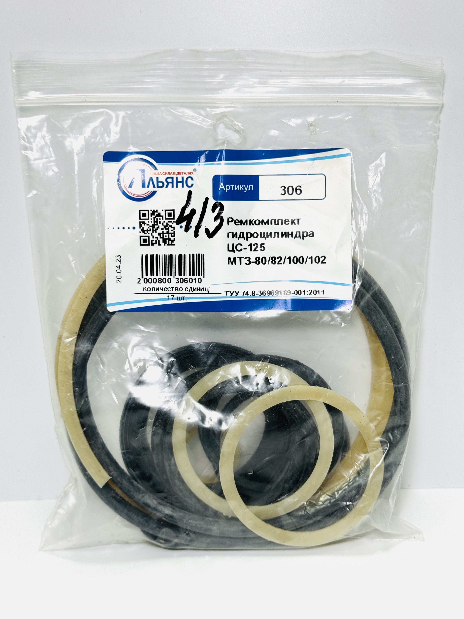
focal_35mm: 48
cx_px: 232
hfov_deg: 30.3
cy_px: 310
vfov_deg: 39.7
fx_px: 858
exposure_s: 1/100
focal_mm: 6.76
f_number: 1.78
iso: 50
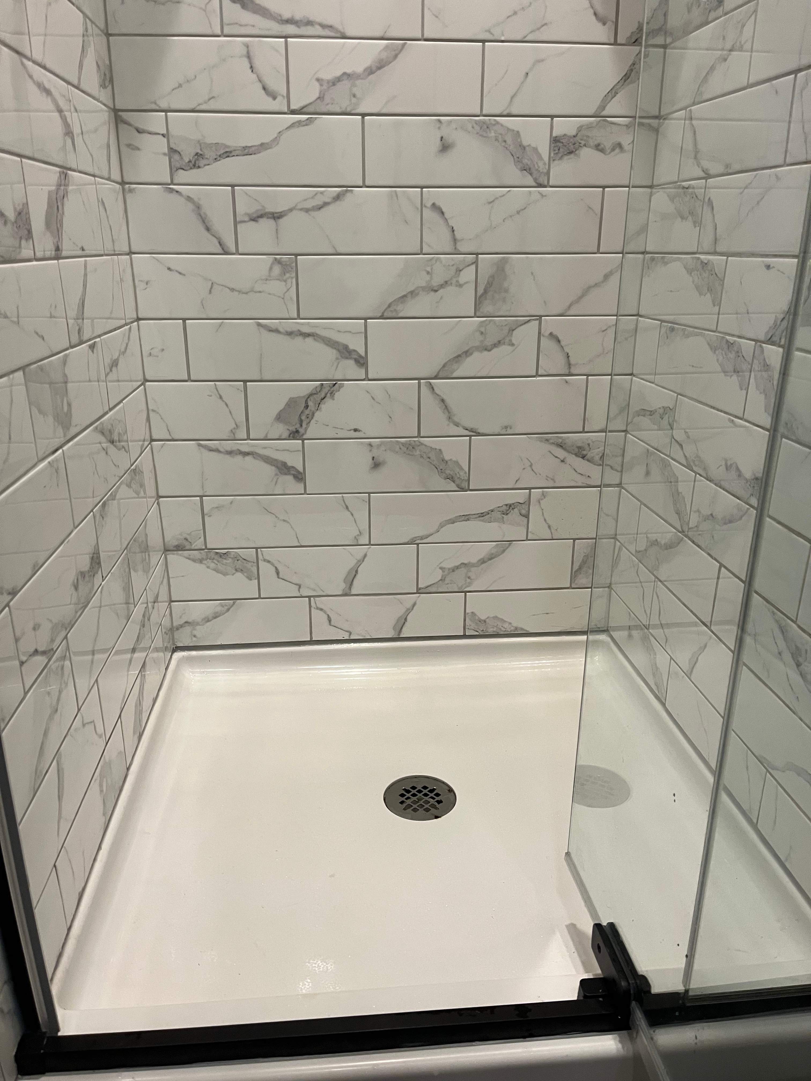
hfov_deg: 53.1
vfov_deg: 67.3
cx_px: 406
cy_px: 540
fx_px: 812
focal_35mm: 26
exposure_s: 1/60
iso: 125
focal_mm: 5.1
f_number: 1.6
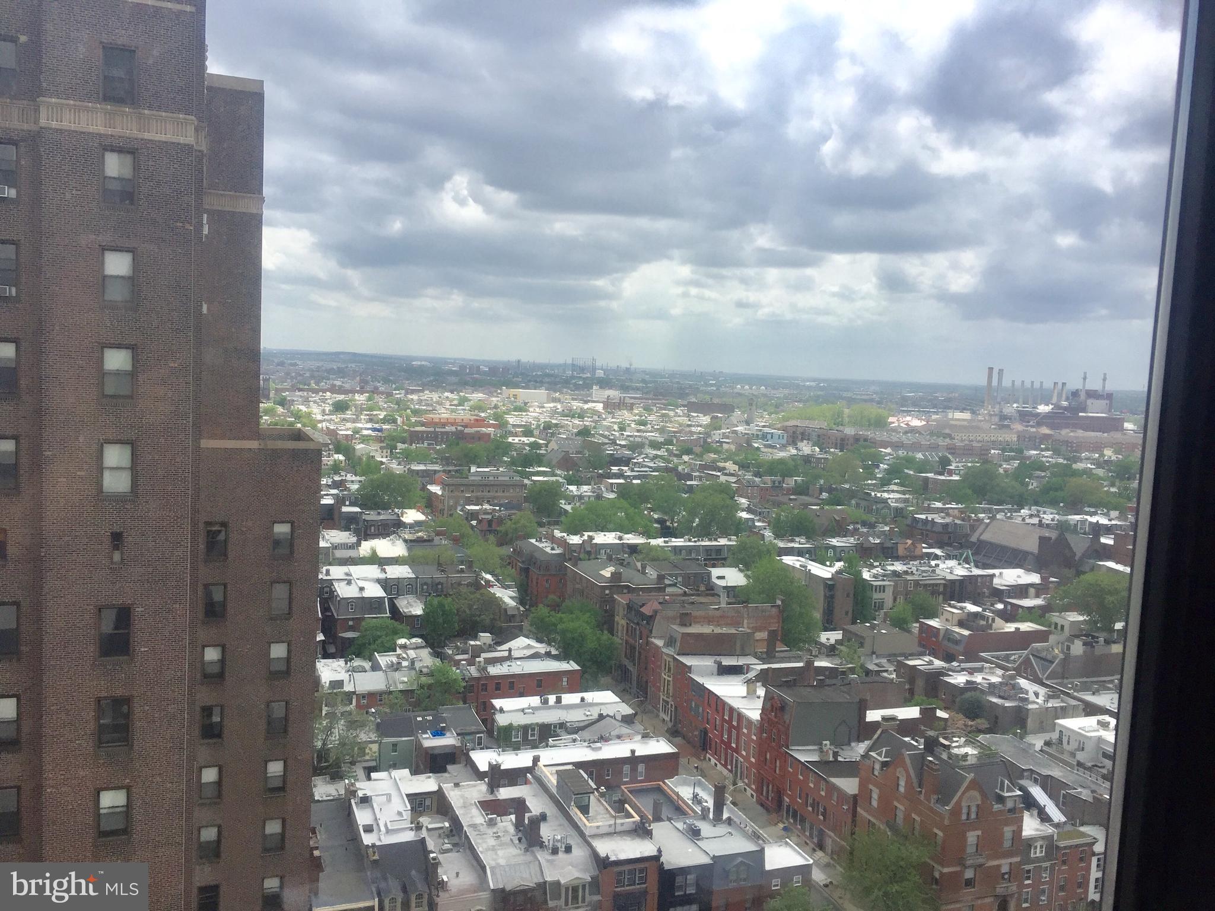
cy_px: 456
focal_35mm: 29
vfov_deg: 48.2
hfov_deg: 61.7
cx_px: 608
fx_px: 1018
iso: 32
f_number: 2.2
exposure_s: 1/964
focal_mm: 4.15
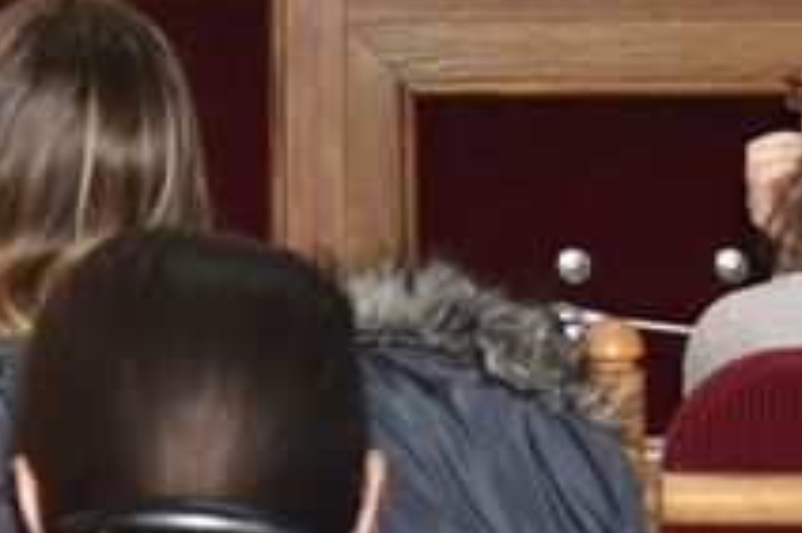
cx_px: -772
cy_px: -467
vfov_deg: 5.3
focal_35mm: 253
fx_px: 5641
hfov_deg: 7.8
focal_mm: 35
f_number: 4.5
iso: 450
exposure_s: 1/60
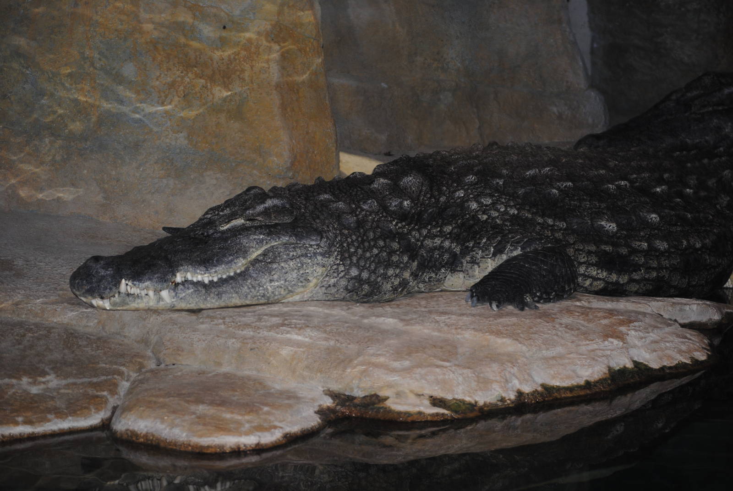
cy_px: 246
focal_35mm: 108
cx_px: 366
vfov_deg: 12.7
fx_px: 2202
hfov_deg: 18.9
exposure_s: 1/60
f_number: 4.2
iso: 200
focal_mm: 72
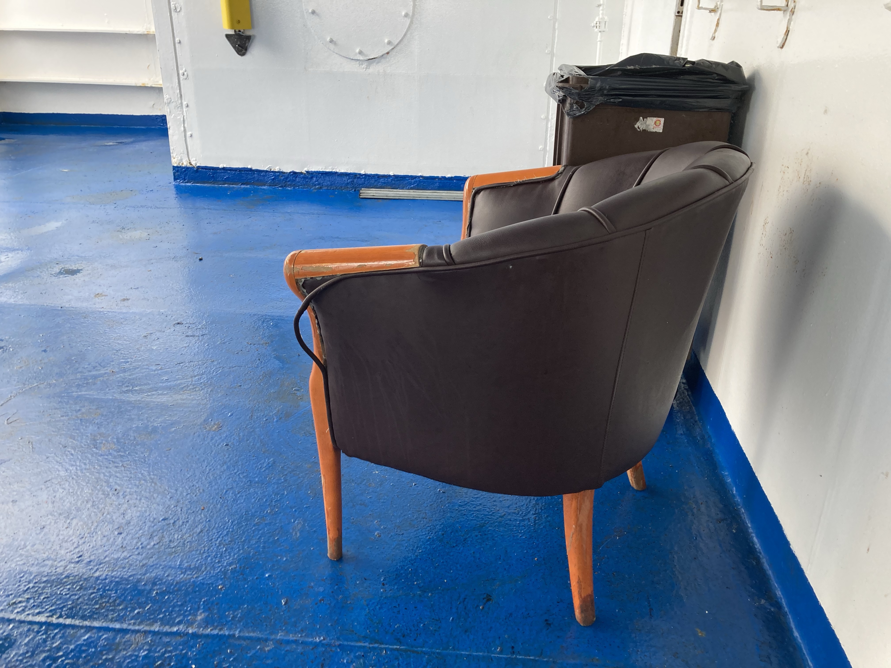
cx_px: 446
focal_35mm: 28
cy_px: 334
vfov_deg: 49.7
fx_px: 721
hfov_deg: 63.4
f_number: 1.8
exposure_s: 1/60
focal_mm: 3.99
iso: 50
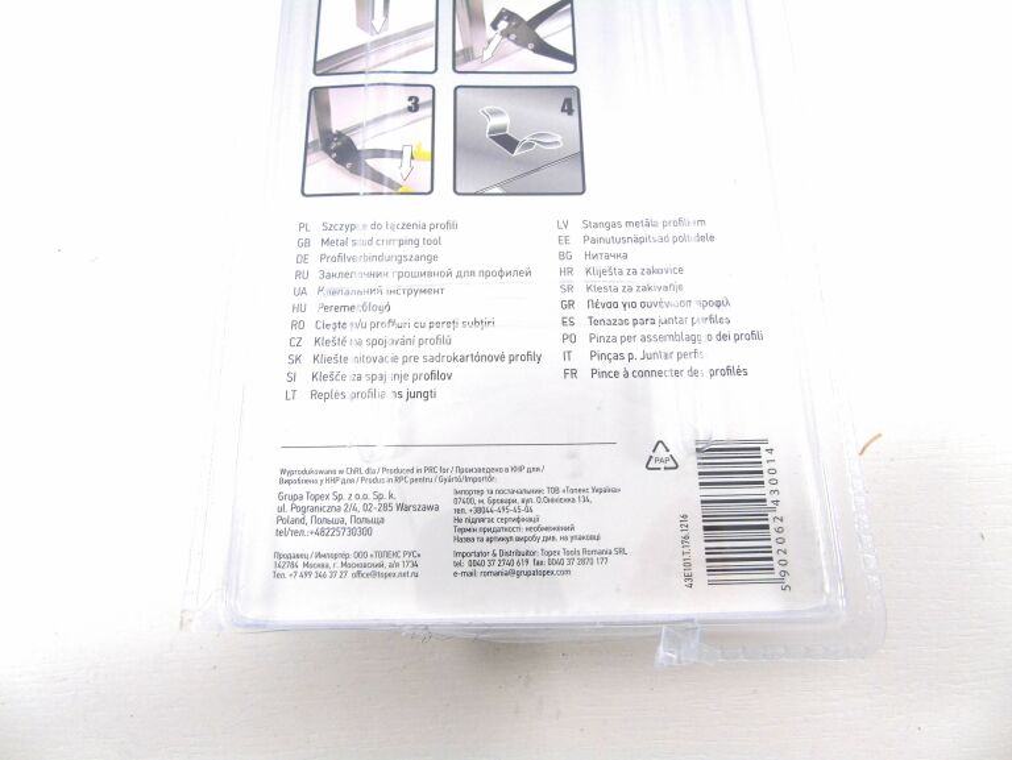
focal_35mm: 25
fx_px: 731
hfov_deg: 69.4
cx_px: 506
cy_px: 380
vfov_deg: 54.9
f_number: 3.4
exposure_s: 1/60
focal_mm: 4.4
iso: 80
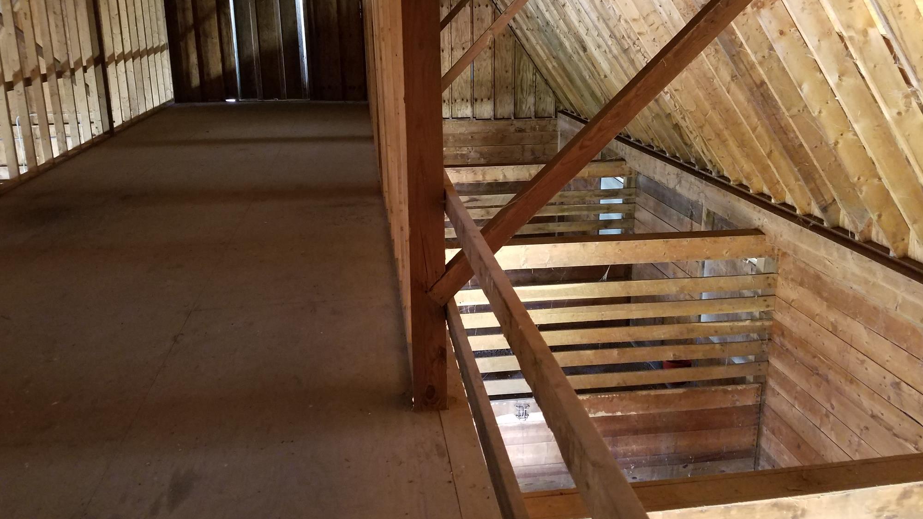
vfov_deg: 40.1
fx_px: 710
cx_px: 458
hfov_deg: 66.1
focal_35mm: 29
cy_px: 219
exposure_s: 1/10
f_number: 1.7
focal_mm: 4.2
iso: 320
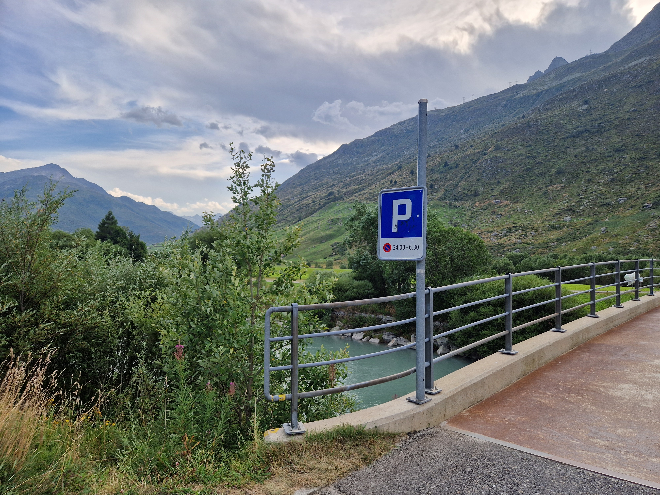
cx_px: 330
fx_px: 439
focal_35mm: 23
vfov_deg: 58.9
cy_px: 248
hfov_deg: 73.9
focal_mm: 5.4
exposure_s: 1/654
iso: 50
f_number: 1.8
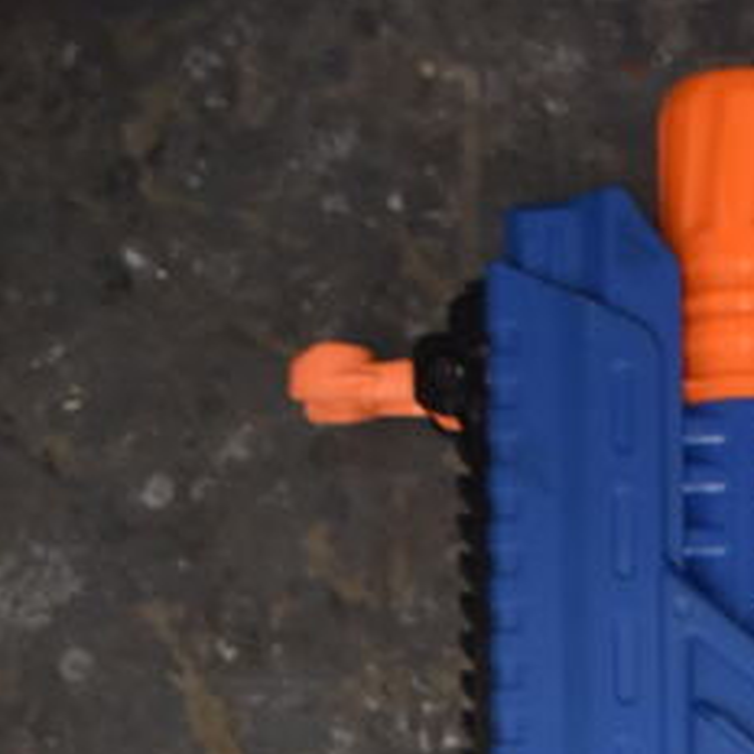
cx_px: 936
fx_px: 3343
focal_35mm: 136
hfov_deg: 12.5
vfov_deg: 11.7
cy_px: 1451
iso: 800
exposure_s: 1/60
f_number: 4.5
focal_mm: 27
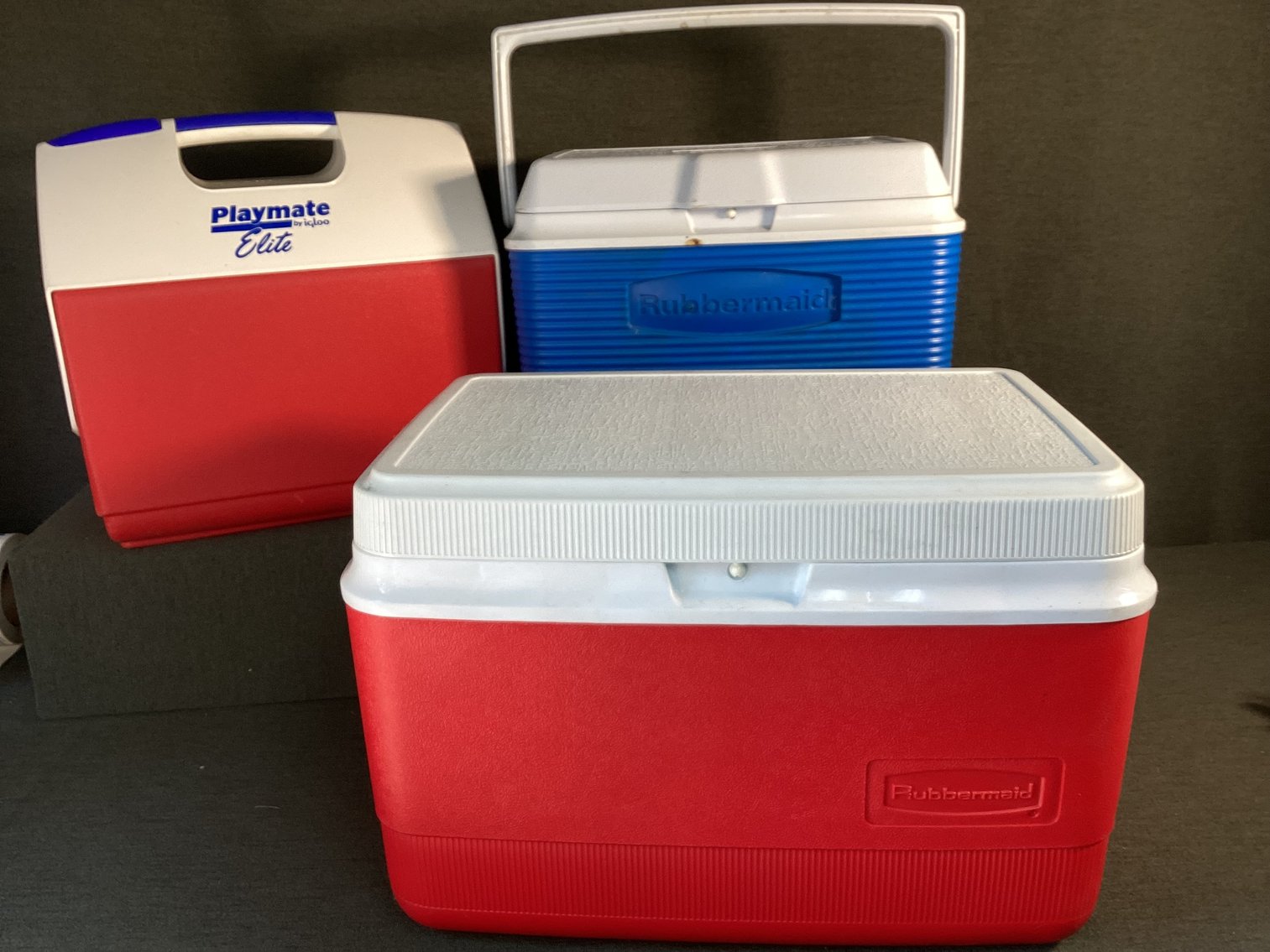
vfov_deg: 45.4
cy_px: 476
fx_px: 1137
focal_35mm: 31
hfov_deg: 58.3
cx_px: 635
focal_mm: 3.3
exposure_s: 1/60
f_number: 2.4
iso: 80
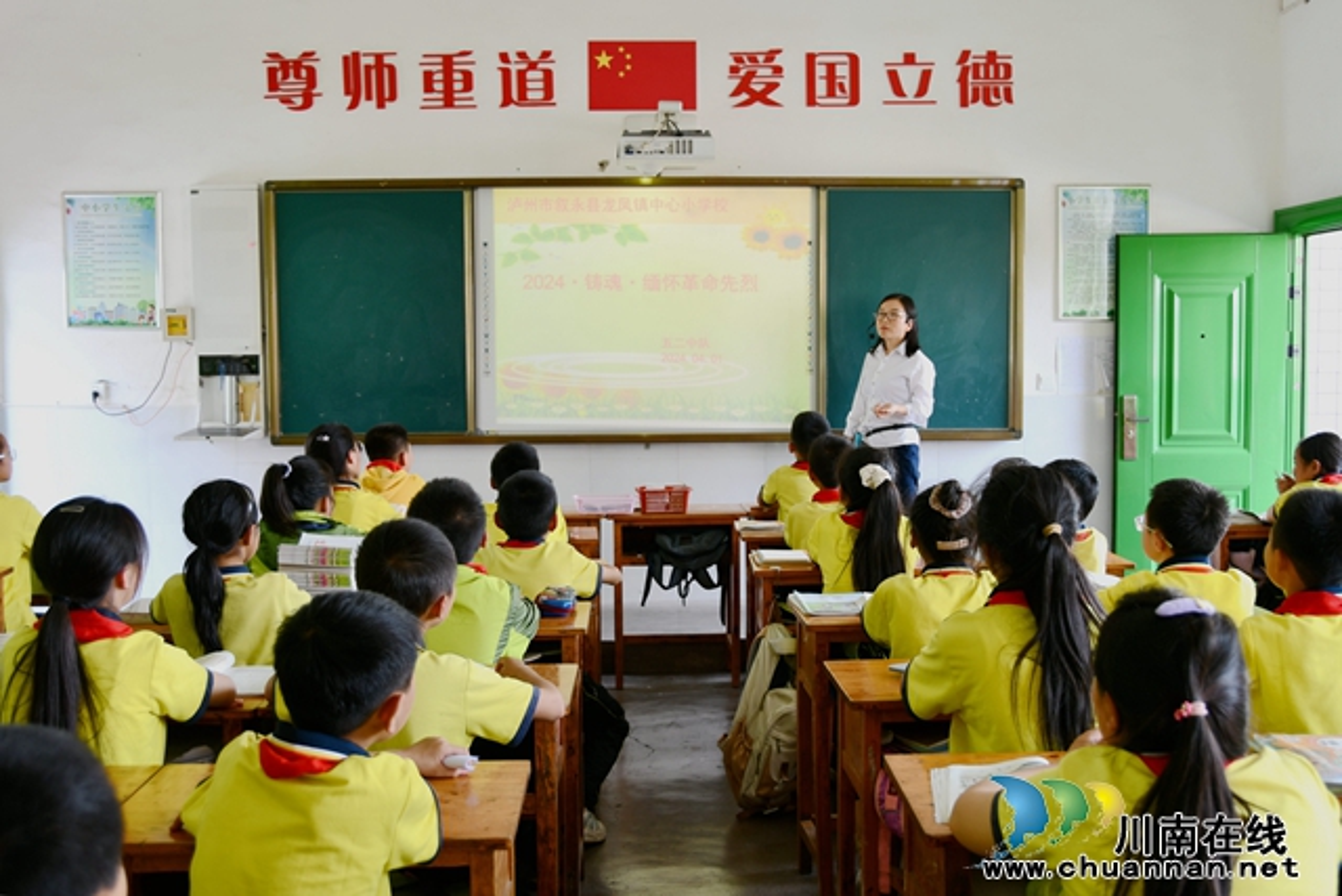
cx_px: 671
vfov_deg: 34.2
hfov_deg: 49.5
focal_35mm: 39
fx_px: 1454
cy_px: 448
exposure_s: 1/20
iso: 100
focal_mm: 26
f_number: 3.8
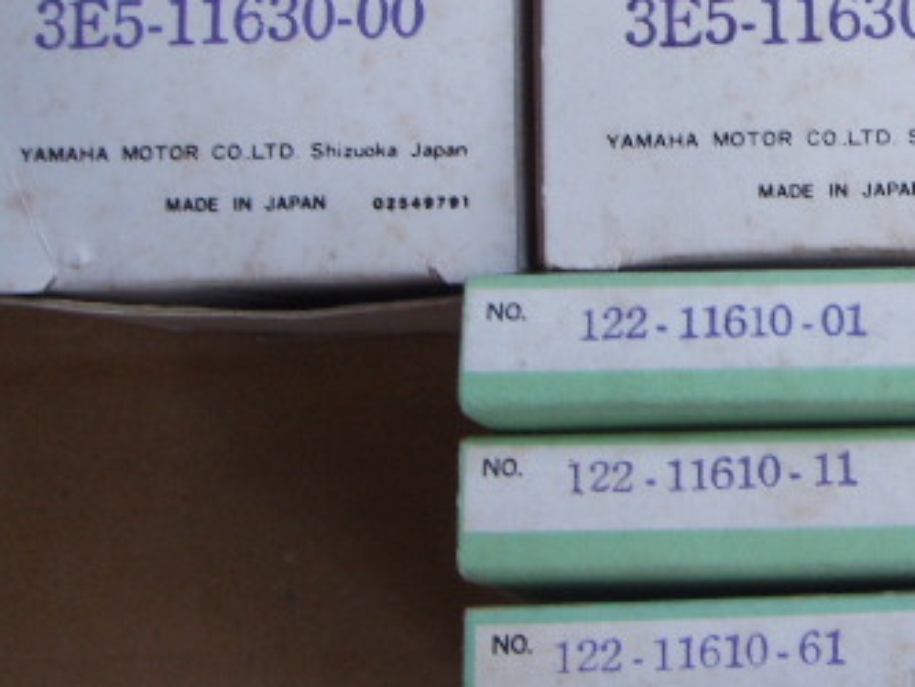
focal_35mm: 75
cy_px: 146
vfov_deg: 19.5
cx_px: 849
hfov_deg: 25.1
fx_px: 1983
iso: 63
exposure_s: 1/20
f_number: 3.5
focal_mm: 6.6
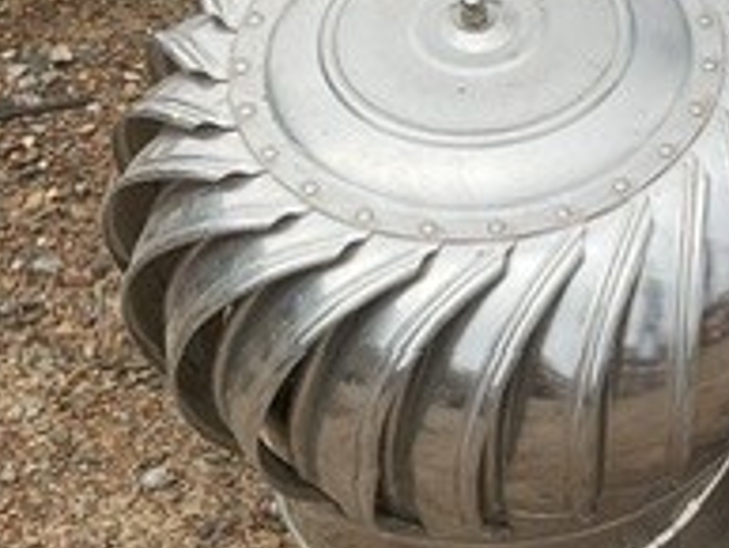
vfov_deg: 15.4
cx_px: 907
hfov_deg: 19.1
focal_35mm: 96
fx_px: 2023
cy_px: 200
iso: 16
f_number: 1.8
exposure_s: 1/929
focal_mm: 3
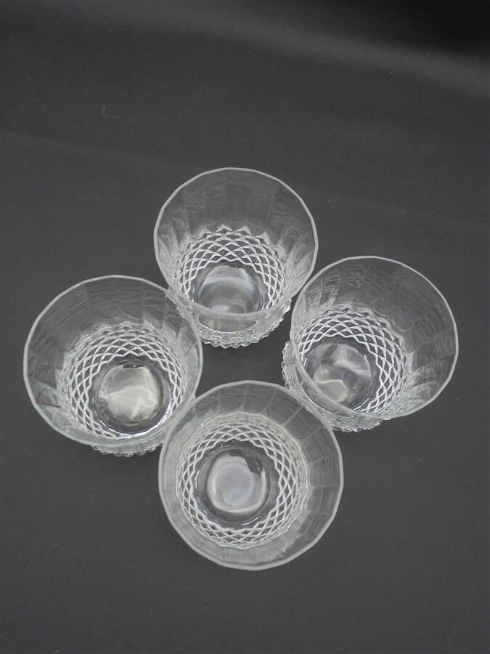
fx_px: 642
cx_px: 245
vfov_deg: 54.0
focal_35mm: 34
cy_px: 327
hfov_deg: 41.8
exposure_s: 1/30
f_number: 4
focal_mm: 6.1
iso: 160
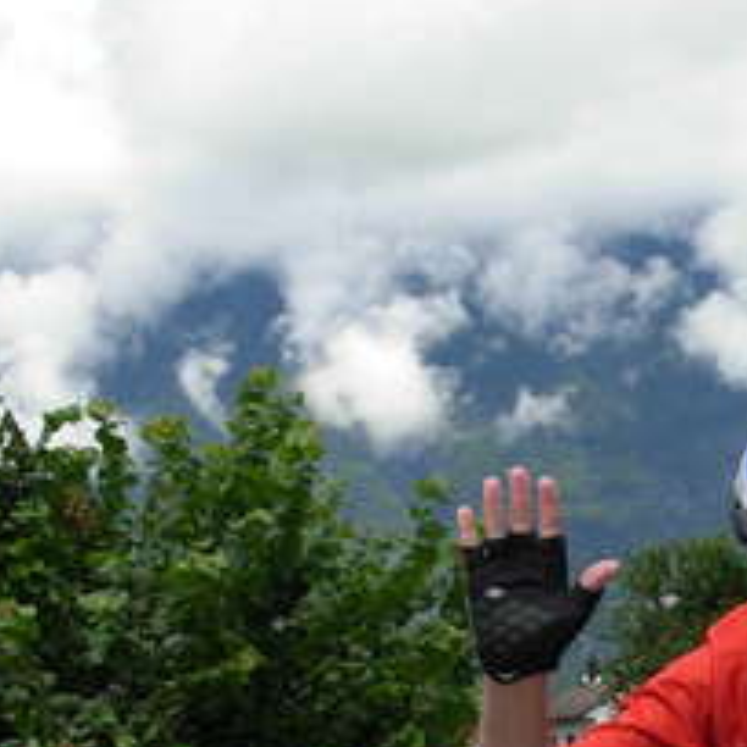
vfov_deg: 17.2
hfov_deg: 17.3
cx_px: 703
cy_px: 747
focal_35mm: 99
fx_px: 2417
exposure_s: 1/406
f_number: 4.9
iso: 79
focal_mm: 6.3
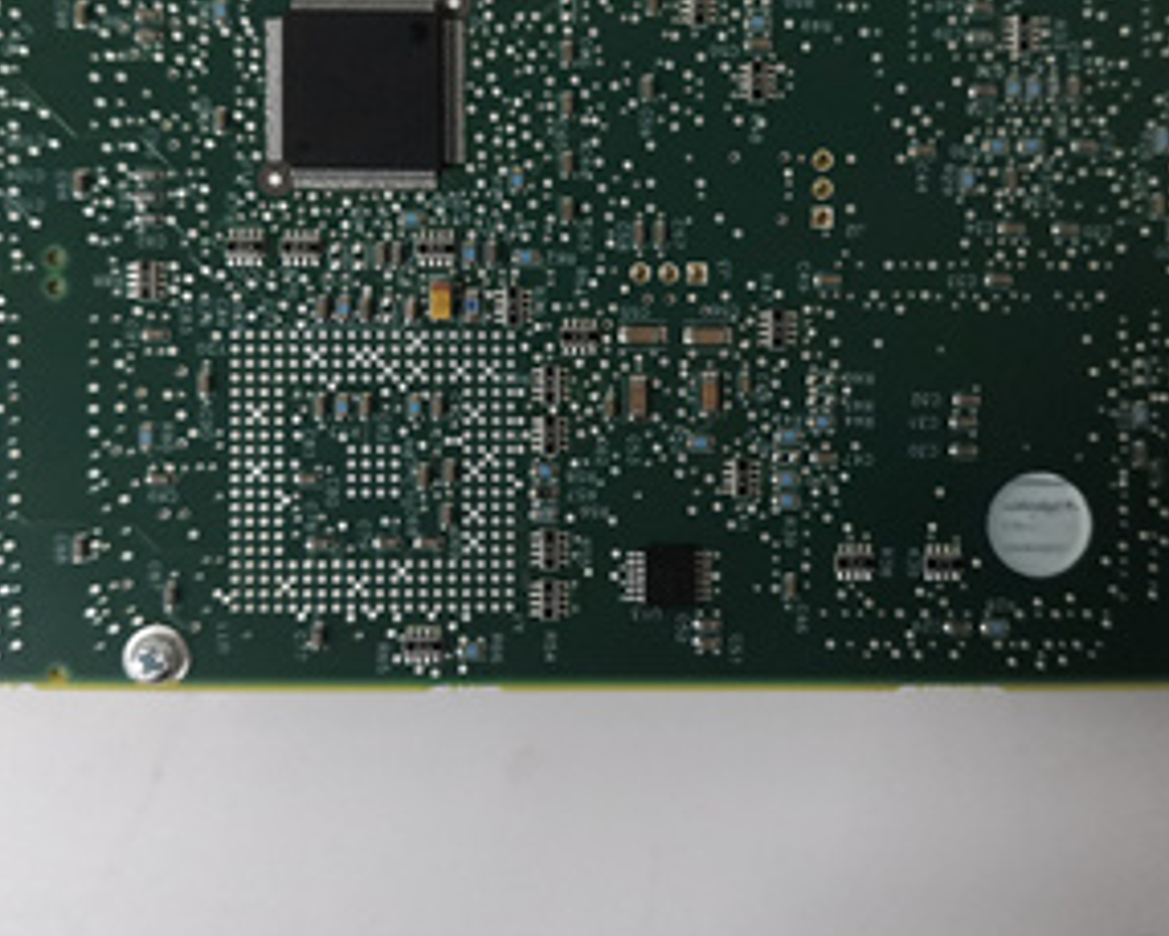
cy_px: 333
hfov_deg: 40.3
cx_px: 646
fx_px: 1592
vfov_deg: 32.6
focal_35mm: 46
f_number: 1.8
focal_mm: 3.95
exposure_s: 1/100
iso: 640
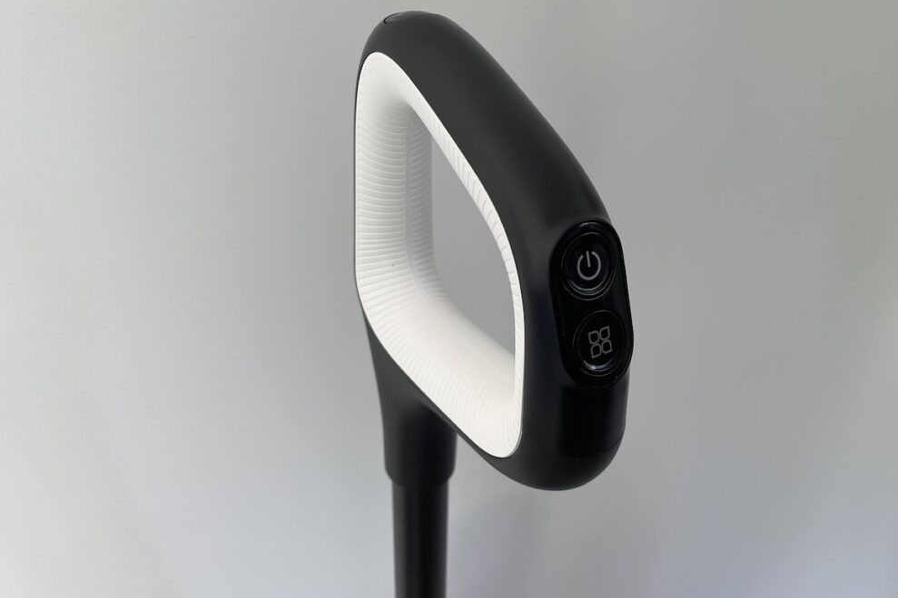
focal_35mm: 28
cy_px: 280
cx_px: 458
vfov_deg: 46.4
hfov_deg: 65.5
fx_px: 698
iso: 100
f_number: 1.6
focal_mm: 4.2
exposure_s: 1/121
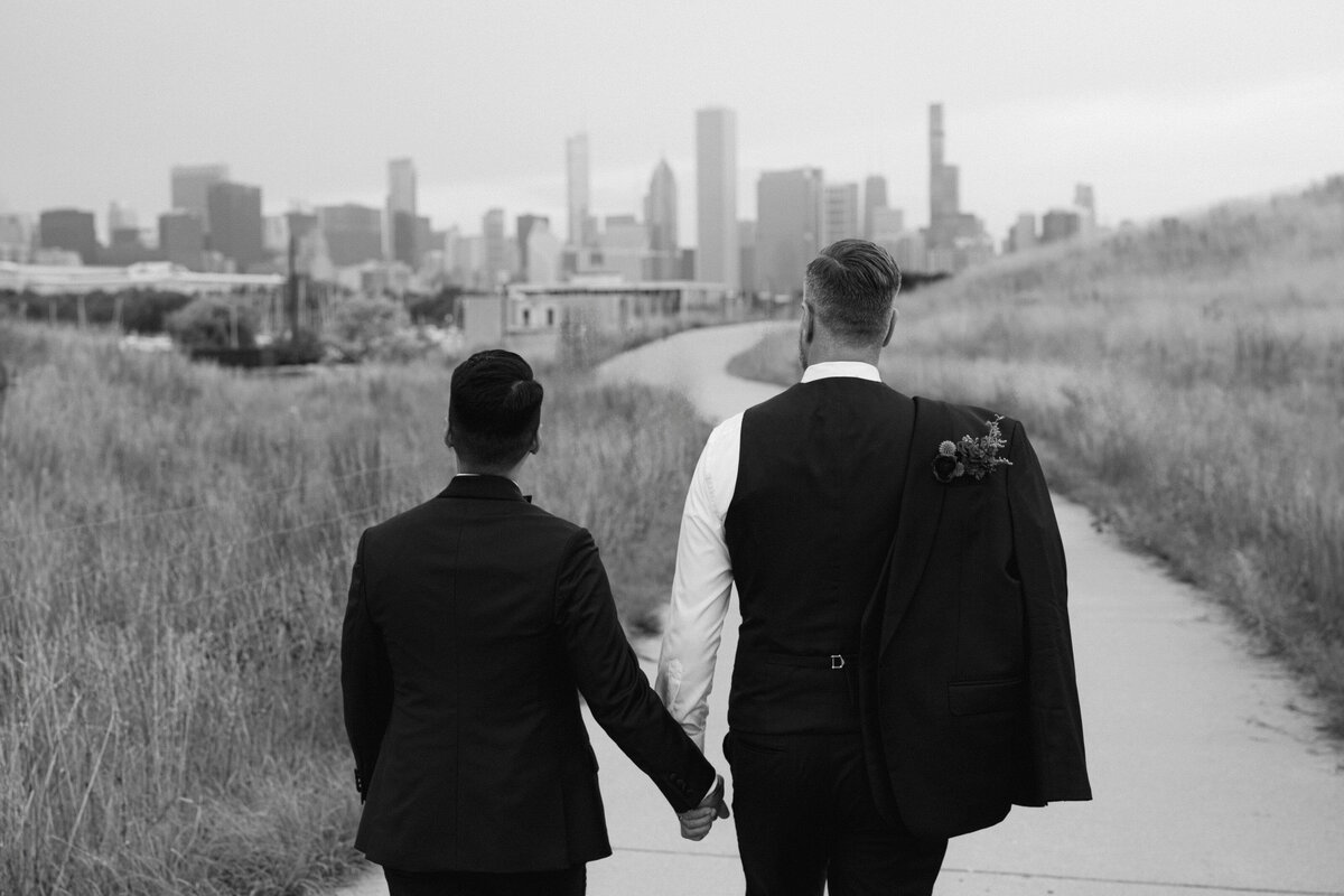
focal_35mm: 50
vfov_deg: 27.0
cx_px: 672
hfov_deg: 39.6
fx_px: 1867
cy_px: 448
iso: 160
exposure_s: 1/400
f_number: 3.2
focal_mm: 50
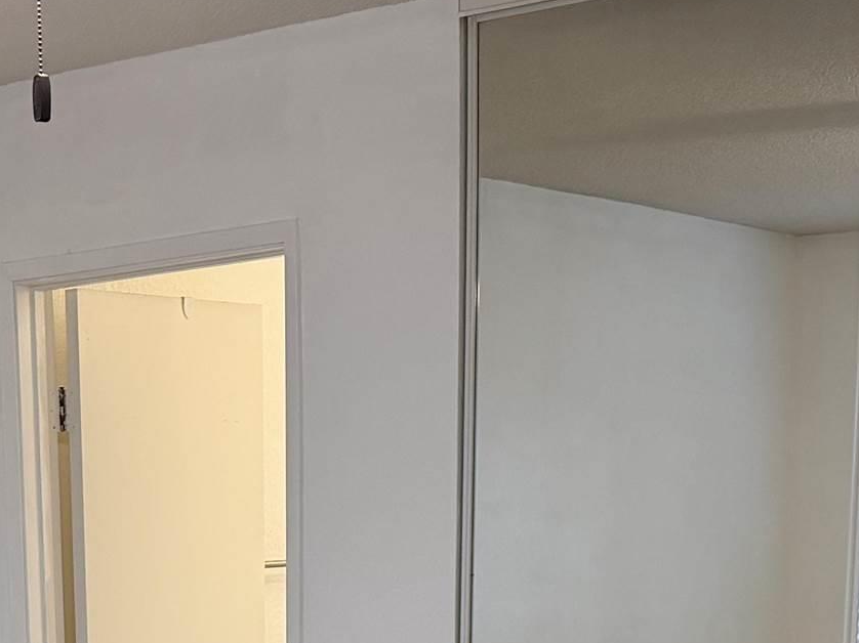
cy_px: 1068
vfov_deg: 15.1
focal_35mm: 88
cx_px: 97
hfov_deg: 21.8
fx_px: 2183
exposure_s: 1/120
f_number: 1.78
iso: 200
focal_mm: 6.76
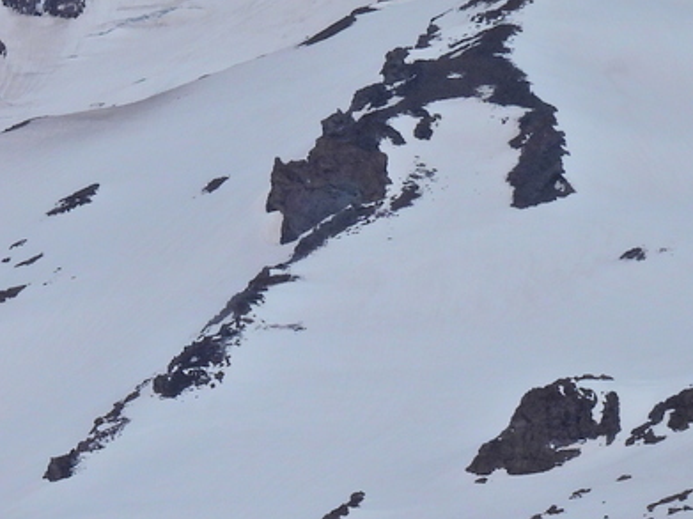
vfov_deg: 2.5
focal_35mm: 606
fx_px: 12128
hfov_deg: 3.3
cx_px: -415
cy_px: 577
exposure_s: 1/1600
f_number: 8
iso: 100
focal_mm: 33
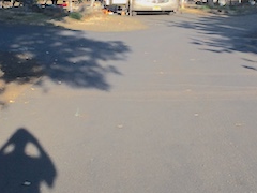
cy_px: 61
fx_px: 653
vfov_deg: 16.7
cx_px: 123
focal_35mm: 88
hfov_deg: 22.3
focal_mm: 4.15
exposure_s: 1/892
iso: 32
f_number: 2.2
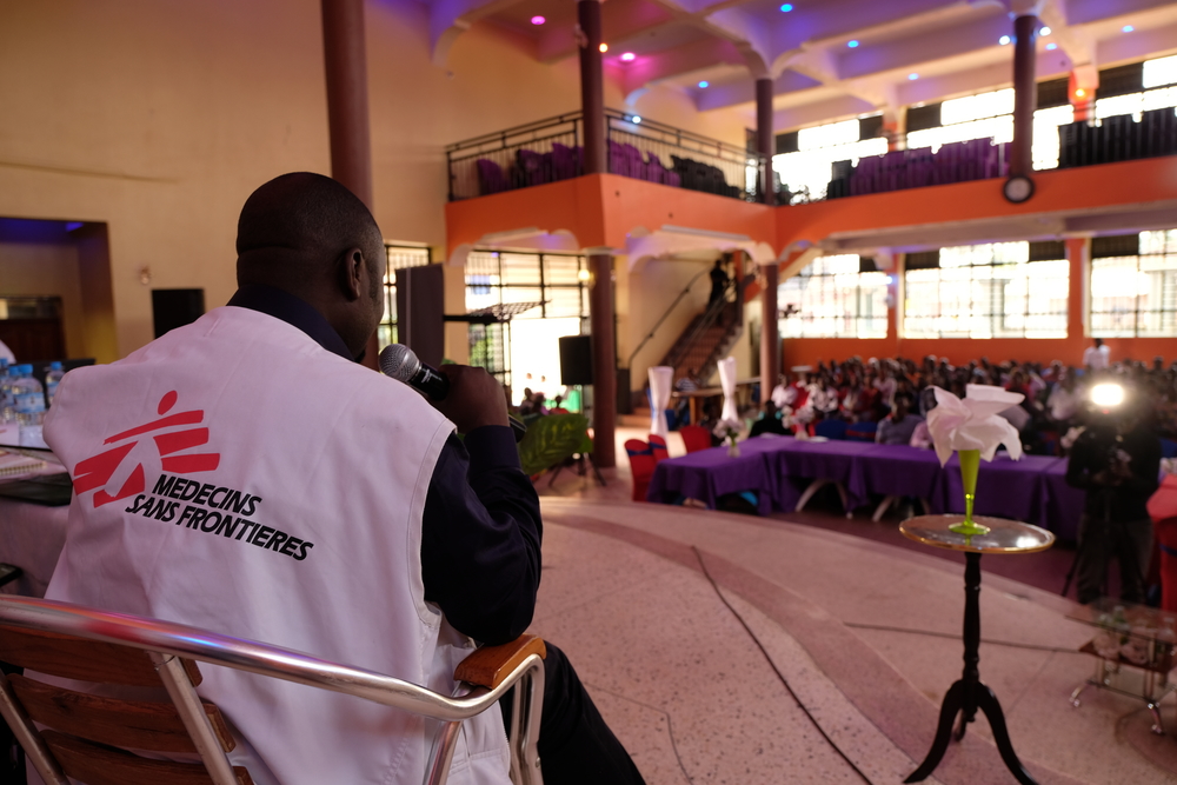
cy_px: 392
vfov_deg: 53.1
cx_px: 588
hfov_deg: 73.7
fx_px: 785
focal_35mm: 24
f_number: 2.8
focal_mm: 16
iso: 250
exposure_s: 1/40
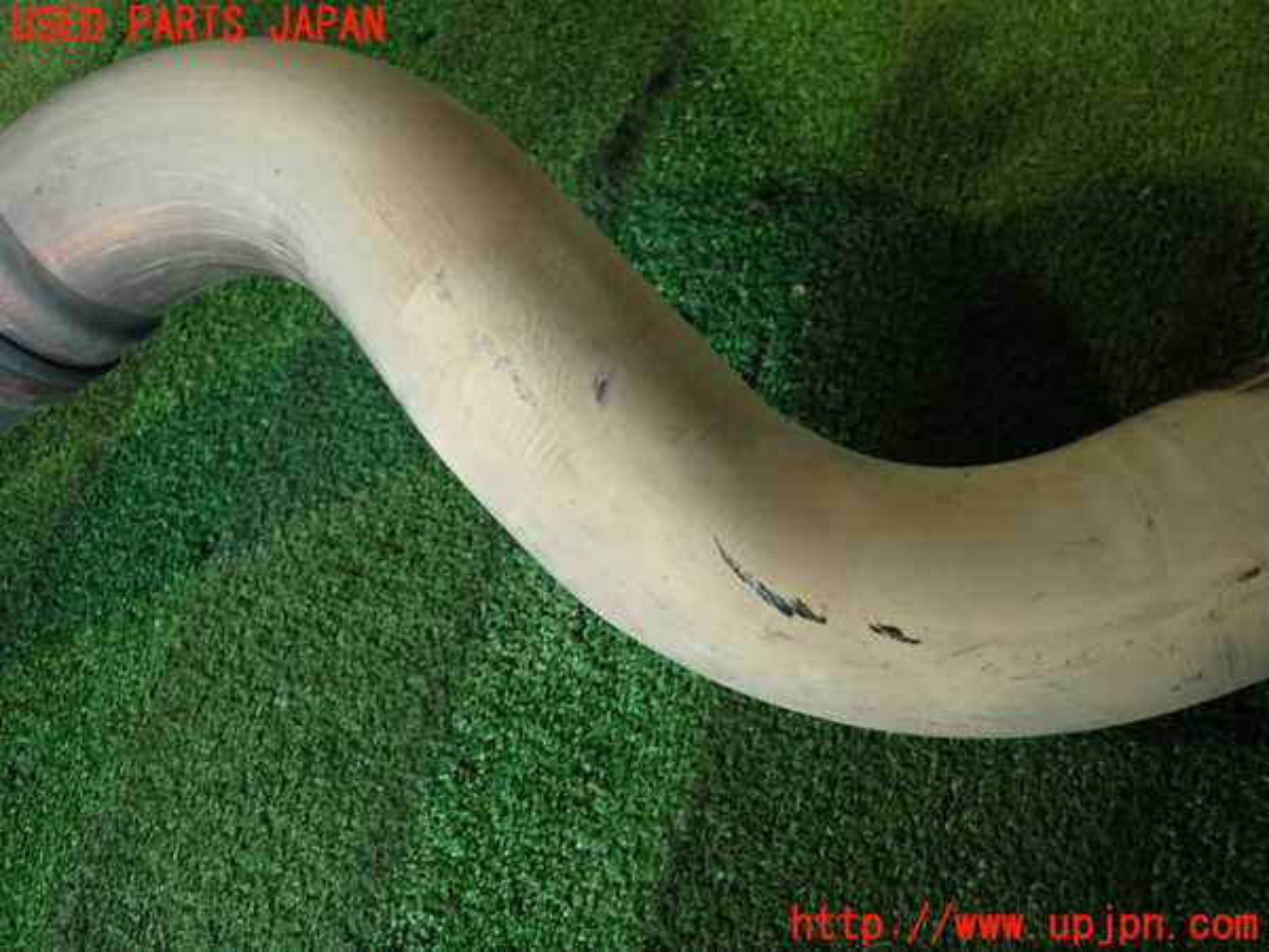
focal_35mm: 25
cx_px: 634
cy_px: 476
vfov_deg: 54.9
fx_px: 916
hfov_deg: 69.4
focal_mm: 4.5
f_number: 2
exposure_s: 1/30
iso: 250
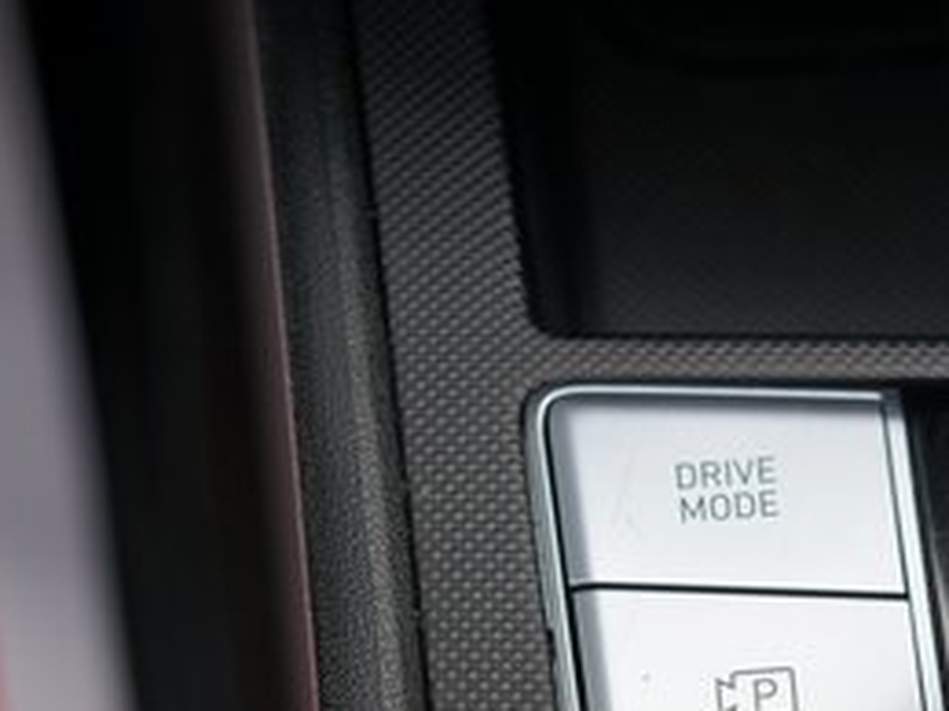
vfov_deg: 14.5
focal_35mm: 100
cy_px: 720
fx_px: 2740
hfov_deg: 19.4
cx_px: 788
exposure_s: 1/60
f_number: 4
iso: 100
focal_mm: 42
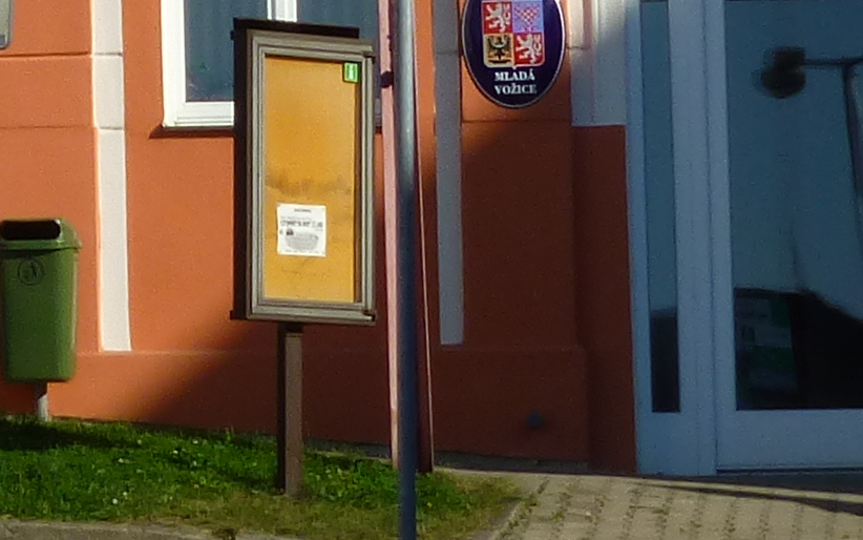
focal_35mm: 440
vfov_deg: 2.9
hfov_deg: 4.8
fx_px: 10350
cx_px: -149
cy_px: -889
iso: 100
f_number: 5.1
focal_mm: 14.2
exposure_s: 1/640
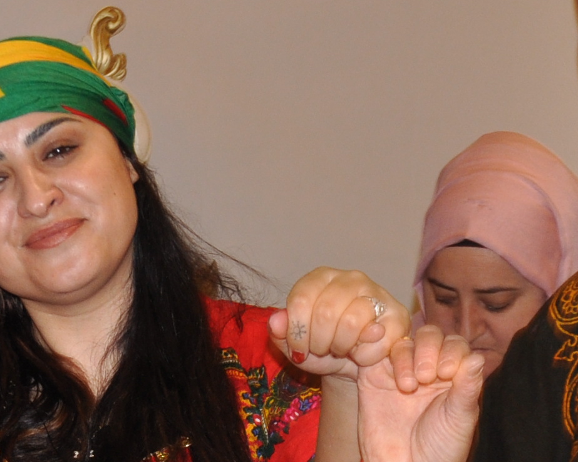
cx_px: 120
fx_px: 3352
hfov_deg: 9.8
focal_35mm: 196
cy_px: 357
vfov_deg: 7.9
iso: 400
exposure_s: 1/60
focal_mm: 30
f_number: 4.2
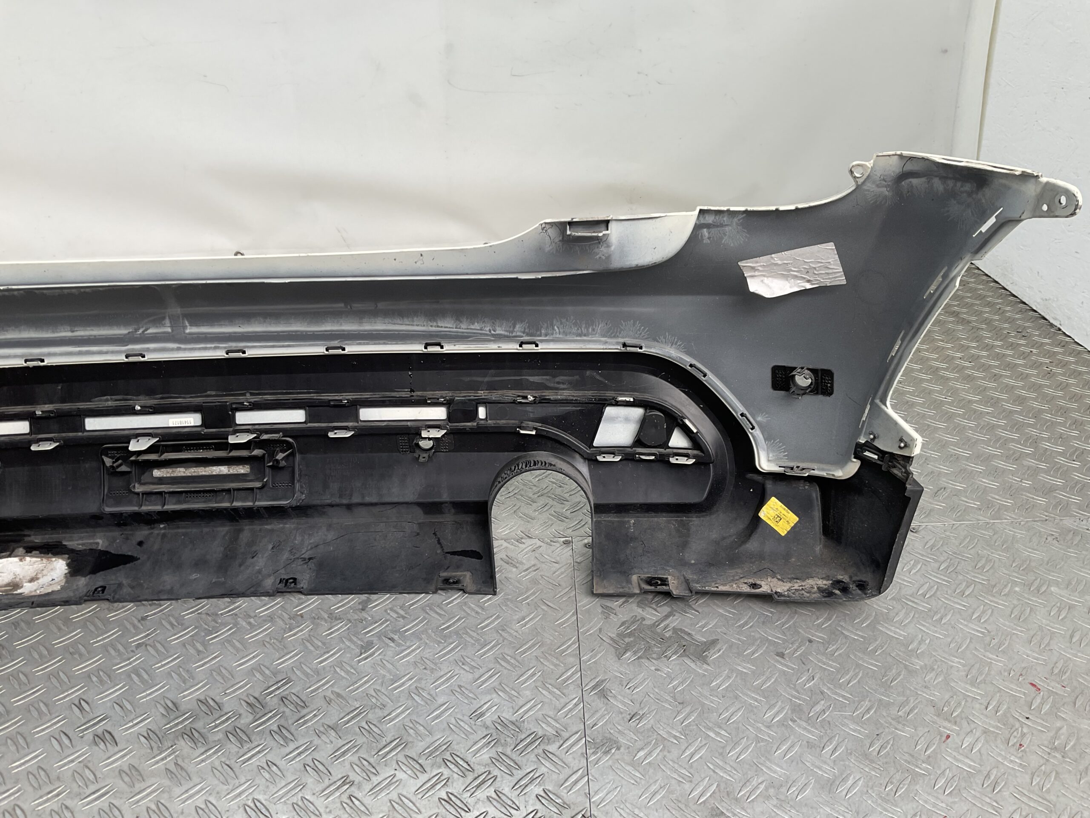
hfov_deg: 61.7
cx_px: 545
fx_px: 913
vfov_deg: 48.2
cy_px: 409
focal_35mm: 29
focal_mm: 3
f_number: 1.8
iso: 20
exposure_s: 1/120
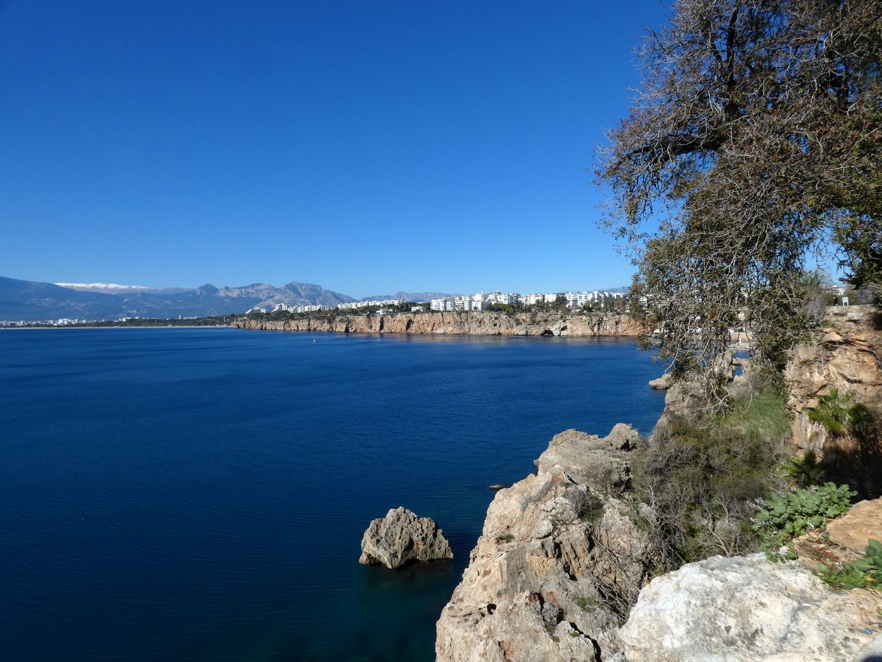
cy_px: 331
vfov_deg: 66.0
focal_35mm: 20
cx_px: 441
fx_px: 510
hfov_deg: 81.7
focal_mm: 3.6
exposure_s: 1/1000
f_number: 5
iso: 80
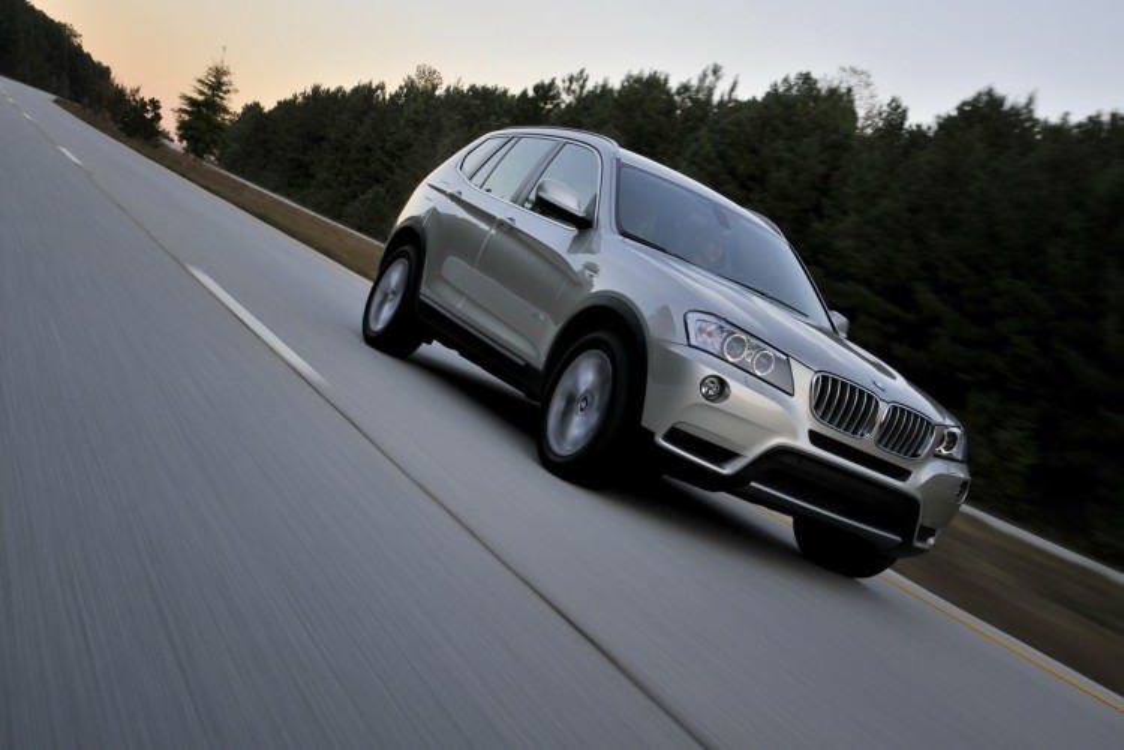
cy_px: 375
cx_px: 562
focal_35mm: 42
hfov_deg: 46.4
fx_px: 1311
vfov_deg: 31.9
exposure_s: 1/25
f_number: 11
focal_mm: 28
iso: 200
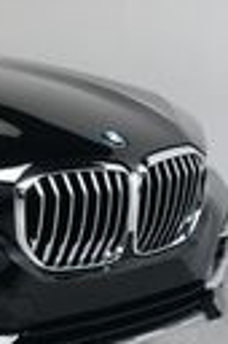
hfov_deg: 11.7
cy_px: 215
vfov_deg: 19.3
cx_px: -212
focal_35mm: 106
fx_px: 1010
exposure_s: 1/160
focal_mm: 23
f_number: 10
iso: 100
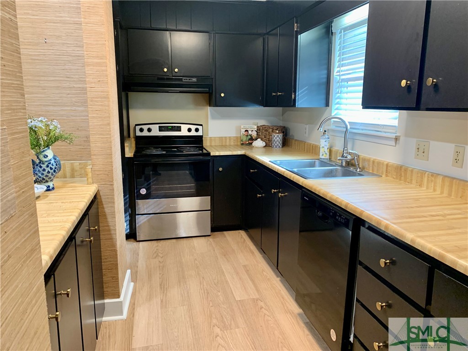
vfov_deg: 53.1
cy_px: 176
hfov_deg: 67.3
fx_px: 352
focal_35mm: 26
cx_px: 234
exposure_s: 1/60
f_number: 1.8
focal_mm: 4.25
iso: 200
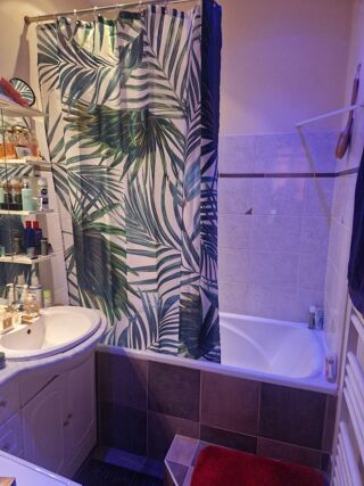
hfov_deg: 58.9
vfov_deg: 73.9
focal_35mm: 23
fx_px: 323
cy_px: 243
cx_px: 182
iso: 1000
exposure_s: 1/100
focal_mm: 5.4
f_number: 1.8
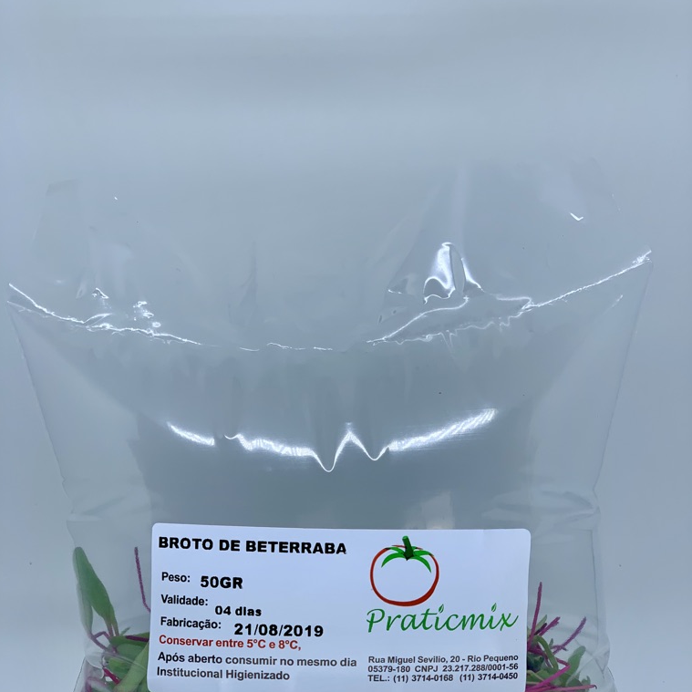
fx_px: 1402
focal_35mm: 62
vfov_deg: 27.6
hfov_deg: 27.7
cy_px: 432
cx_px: 346
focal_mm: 6
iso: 16
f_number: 2.4
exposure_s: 1/607
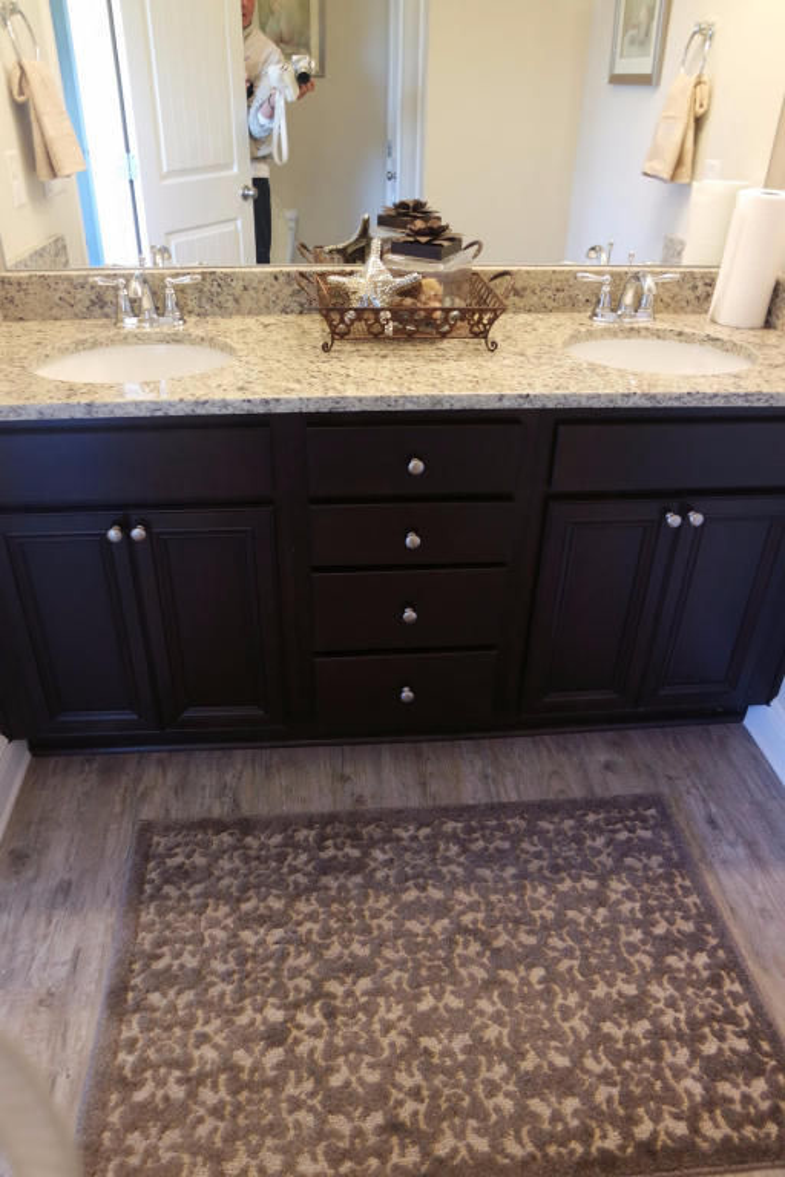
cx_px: 392
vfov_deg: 73.7
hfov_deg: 53.1
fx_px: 785
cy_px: 588
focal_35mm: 24
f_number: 3.5
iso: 800
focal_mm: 16
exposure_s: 1/30
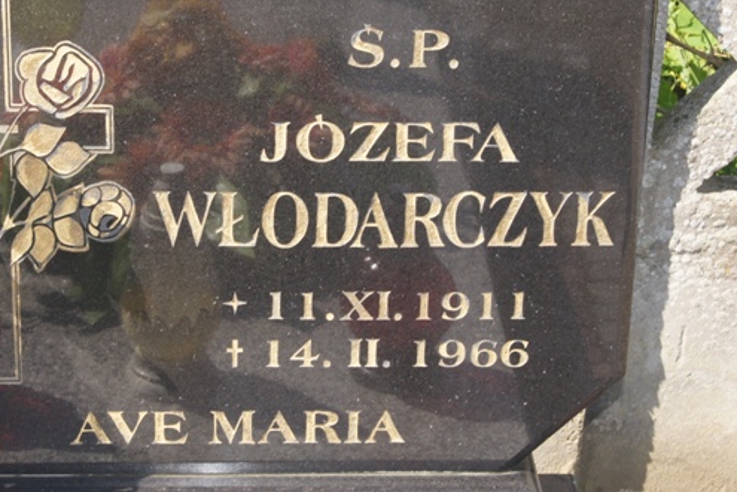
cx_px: 328
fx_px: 2183
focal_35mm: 107
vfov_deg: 12.8
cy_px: 192
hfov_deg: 19.2
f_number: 11
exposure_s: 1/160
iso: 200
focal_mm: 55
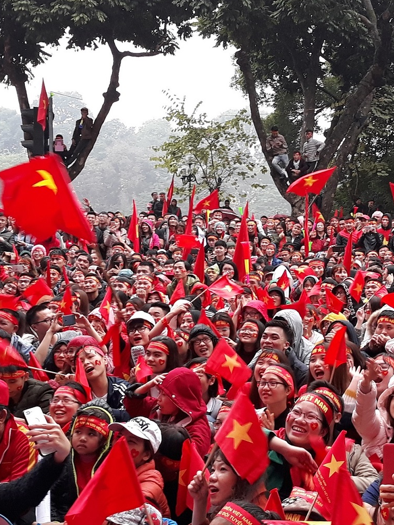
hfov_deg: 37.9
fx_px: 561
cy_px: 256
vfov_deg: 50.1
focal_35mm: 37
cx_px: 287
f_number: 1.7
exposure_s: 1/50
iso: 80
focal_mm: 3.71
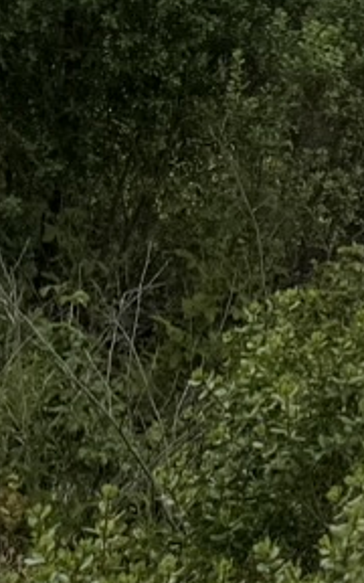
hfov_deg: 6.5
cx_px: 1155
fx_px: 2873
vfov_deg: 10.1
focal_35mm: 181
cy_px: -812
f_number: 1.78
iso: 80
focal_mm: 6.76
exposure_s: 1/6711
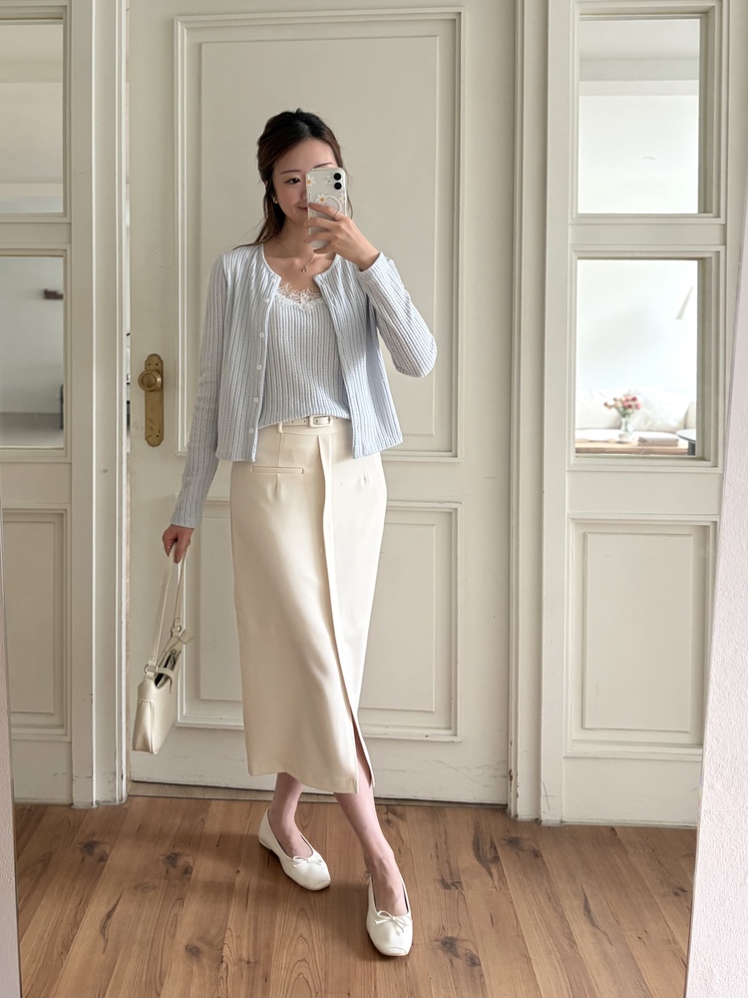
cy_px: 499
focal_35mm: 26
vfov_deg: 67.3
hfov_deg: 53.1
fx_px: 749
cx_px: 374
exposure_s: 1/60
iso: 160
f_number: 1.6
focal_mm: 5.96
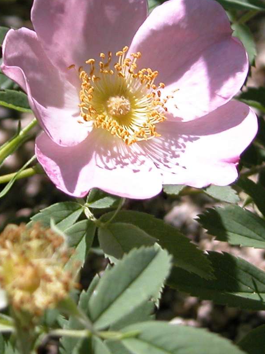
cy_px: 165
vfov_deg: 14.8
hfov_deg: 11.1
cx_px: 100
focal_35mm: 133
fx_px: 1358
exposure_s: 1/1092
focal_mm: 21
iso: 100
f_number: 3.5
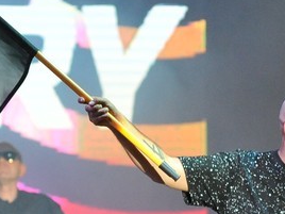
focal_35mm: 730
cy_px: 224
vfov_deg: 2.0
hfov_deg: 2.7
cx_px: 89
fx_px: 6010
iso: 3200
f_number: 3.5
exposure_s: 1/320
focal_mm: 170
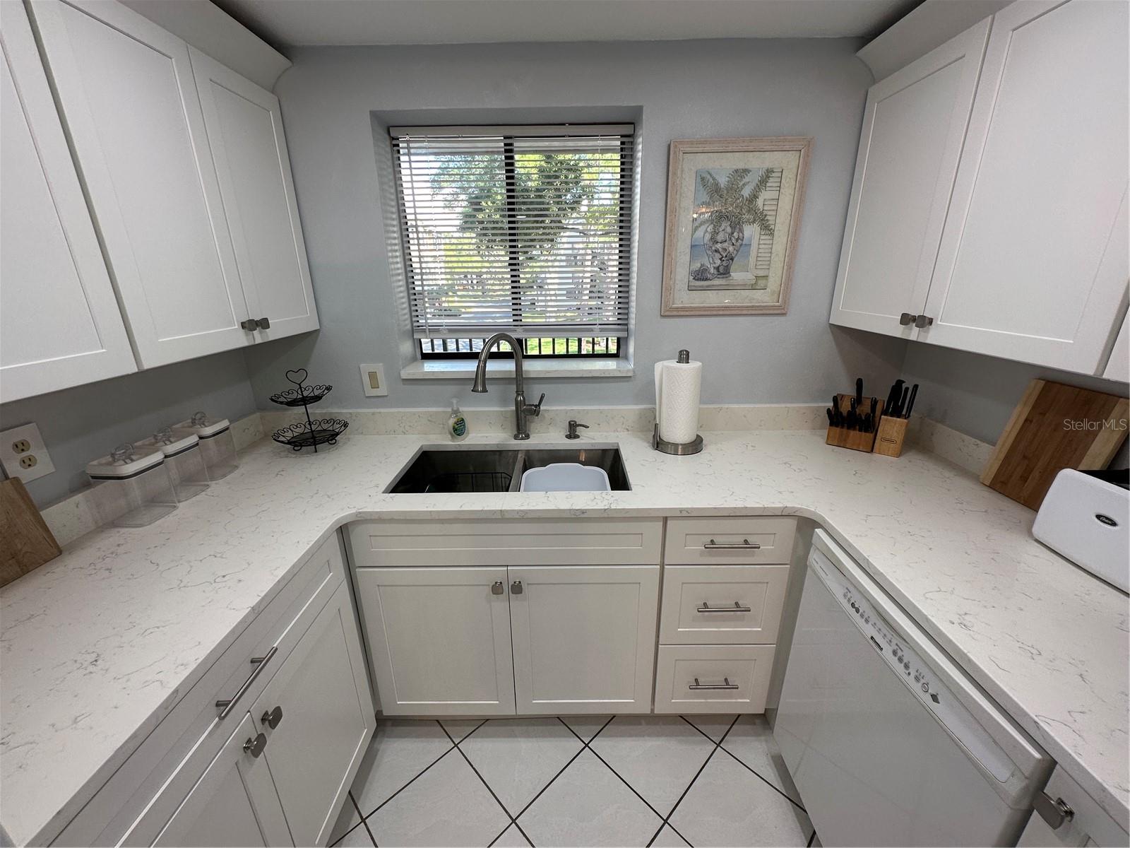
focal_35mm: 14
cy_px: 424
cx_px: 565
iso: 80
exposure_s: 1/120
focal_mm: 2.22
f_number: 2.2
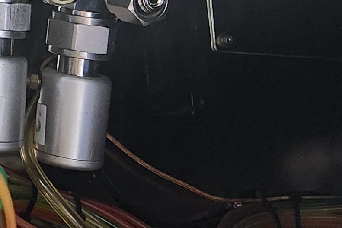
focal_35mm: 121
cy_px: -120
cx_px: -225
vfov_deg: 10.9
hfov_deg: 15.2
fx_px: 1149
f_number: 1.8
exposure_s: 1/40
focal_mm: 5.4
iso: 500
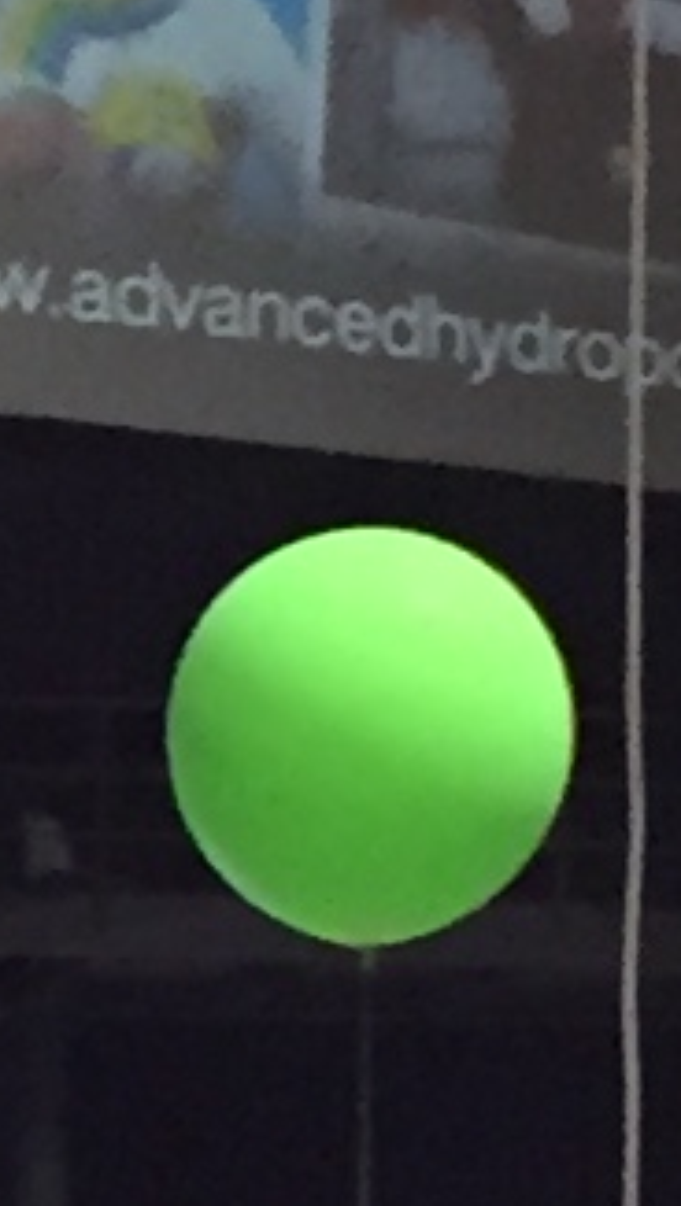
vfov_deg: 6.7
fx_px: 10118
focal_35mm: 316
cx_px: -996
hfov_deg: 3.8
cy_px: 2083
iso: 160
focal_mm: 4.15
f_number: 2.2
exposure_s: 1/30
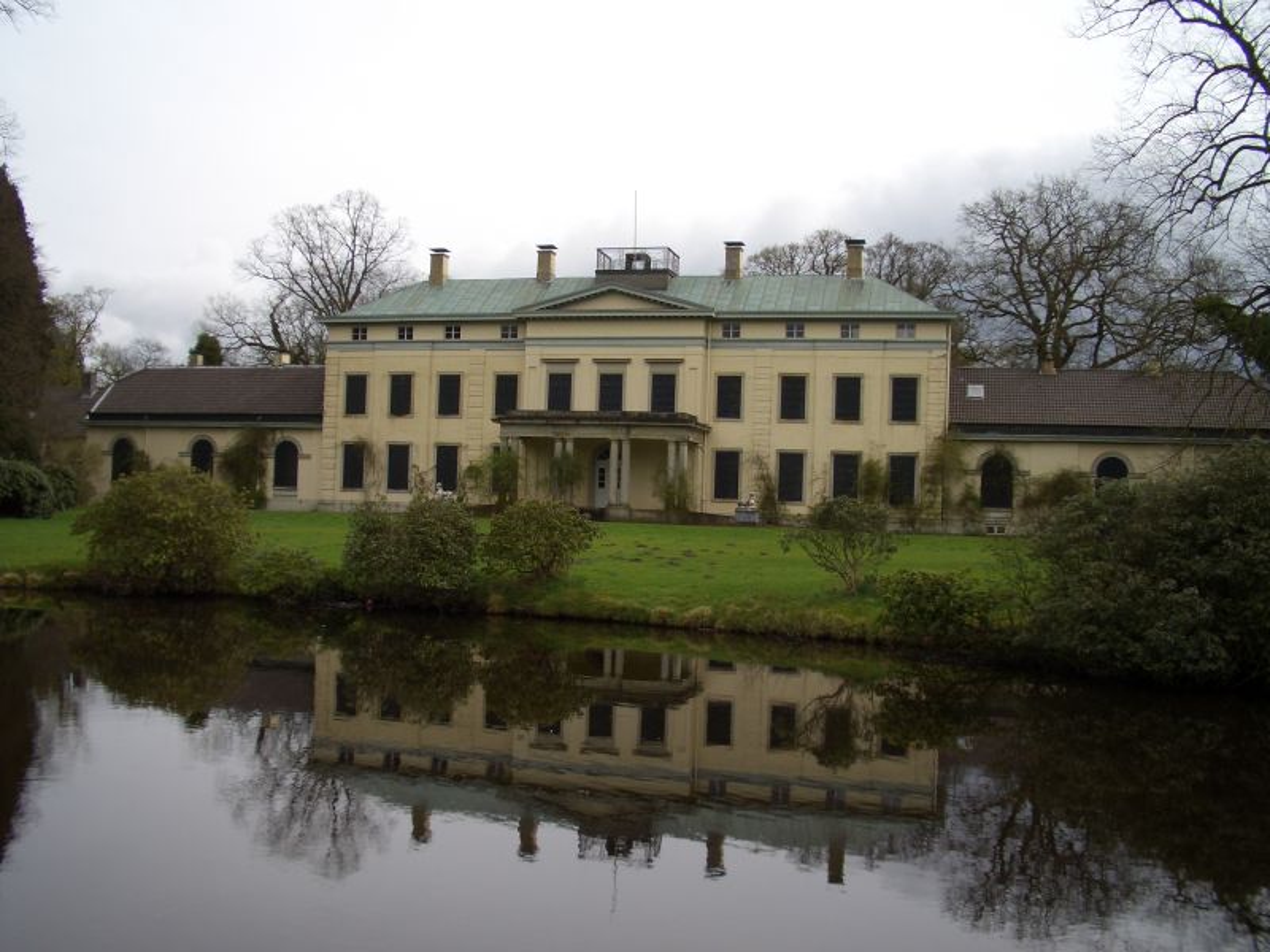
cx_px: 635
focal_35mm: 35
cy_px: 476
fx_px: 1284
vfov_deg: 40.7
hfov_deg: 52.6
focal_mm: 5.8
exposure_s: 1/320
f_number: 4.3
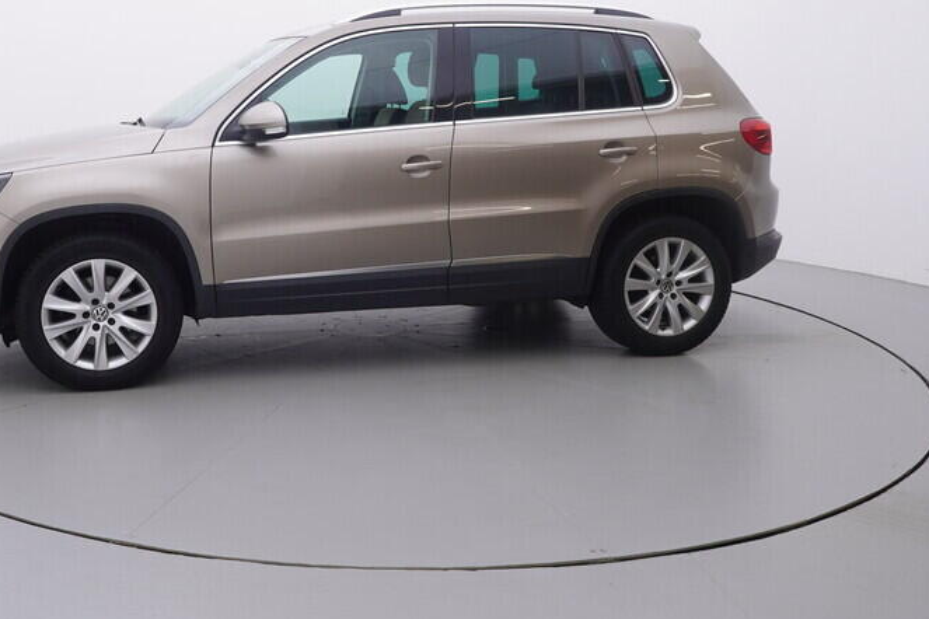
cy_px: 210
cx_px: 307
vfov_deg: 37.7
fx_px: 897
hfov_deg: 53.6
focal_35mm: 35
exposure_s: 1/80
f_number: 5
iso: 200
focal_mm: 15
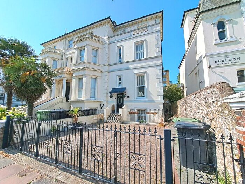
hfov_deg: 106.2
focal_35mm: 13
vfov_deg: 89.9
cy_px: 92
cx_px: 122
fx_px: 92
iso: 50
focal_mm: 1.74
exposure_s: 1/1821
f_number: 2.2
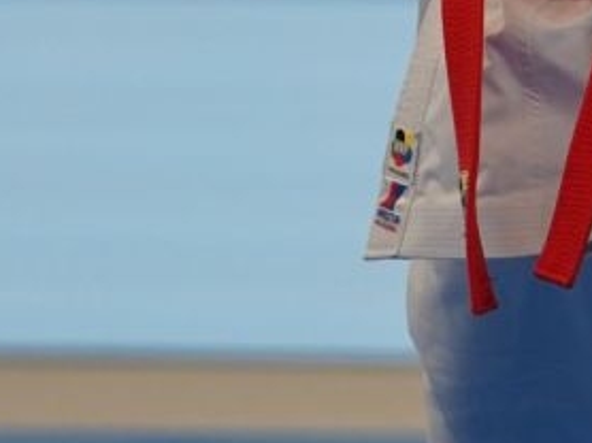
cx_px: 905
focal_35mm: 1233
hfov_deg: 1.6
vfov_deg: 1.2
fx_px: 21068
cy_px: -270
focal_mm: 198
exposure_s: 1/1000
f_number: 2.8
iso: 800
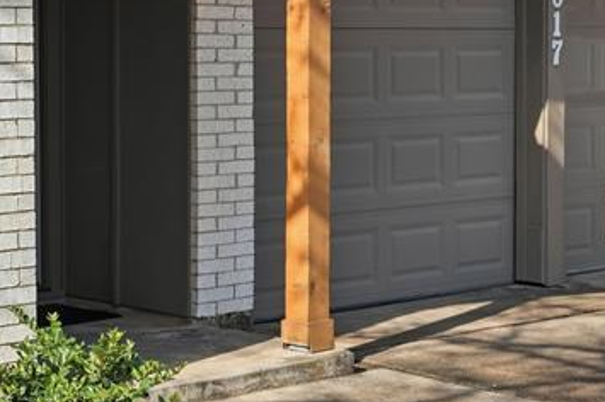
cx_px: 160
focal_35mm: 101
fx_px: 1696
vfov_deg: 13.3
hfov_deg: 20.1
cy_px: -3
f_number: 9
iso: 250
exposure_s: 1/800
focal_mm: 35
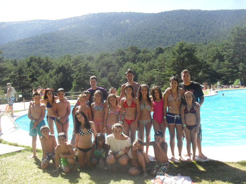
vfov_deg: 40.7
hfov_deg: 52.6
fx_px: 249
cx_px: 123
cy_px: 92
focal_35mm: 35
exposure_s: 1/500
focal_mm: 6.3
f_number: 3.2
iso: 100
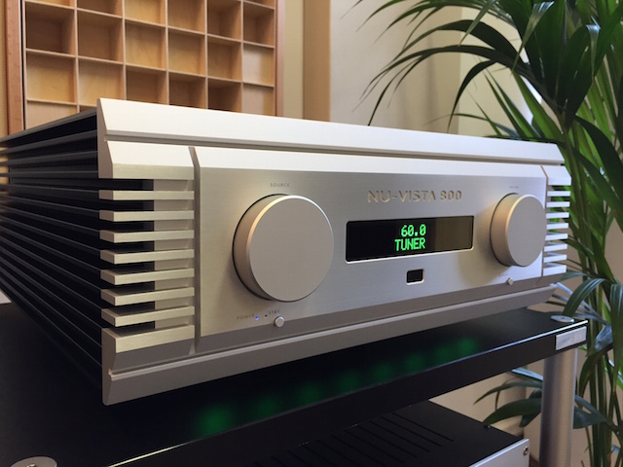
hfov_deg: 61.7
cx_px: 312
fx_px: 522
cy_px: 234
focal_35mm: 29
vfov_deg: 48.2
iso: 64
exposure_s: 1/33
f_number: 2.2
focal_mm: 4.15
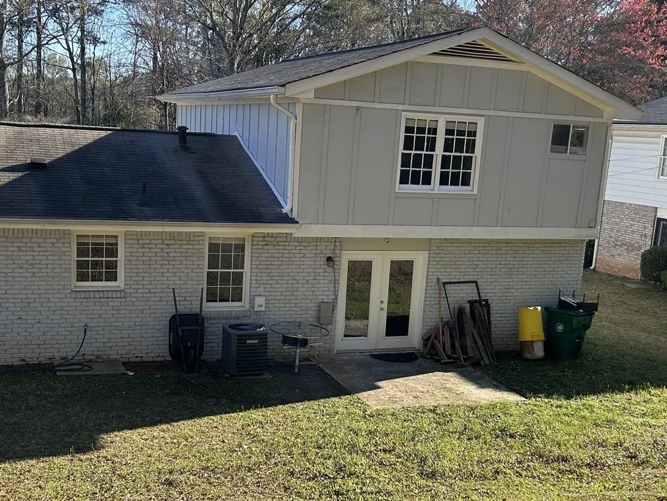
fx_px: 848
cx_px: 310
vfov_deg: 32.7
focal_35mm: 44
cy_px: 316
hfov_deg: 42.9
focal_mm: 5.7
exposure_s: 1/1209
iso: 50
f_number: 1.5
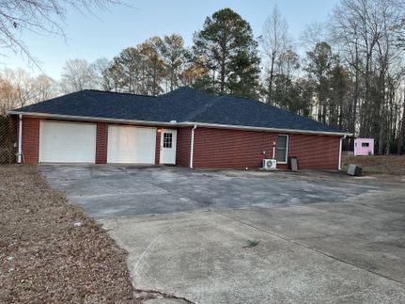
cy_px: 152
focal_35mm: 29
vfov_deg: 48.2
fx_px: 339
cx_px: 202
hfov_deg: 61.7
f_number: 1.8
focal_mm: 3
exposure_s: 1/107
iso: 16
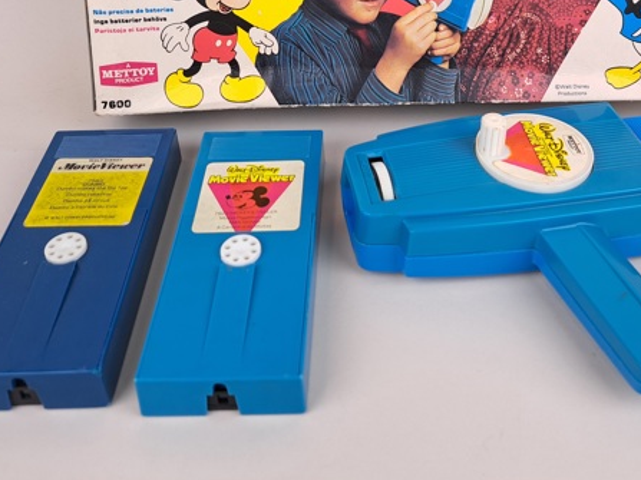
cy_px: 53
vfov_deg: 32.0
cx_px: 370
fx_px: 796
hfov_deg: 43.7
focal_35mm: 43
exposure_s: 1/120
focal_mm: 5.23
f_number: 1.8
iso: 50
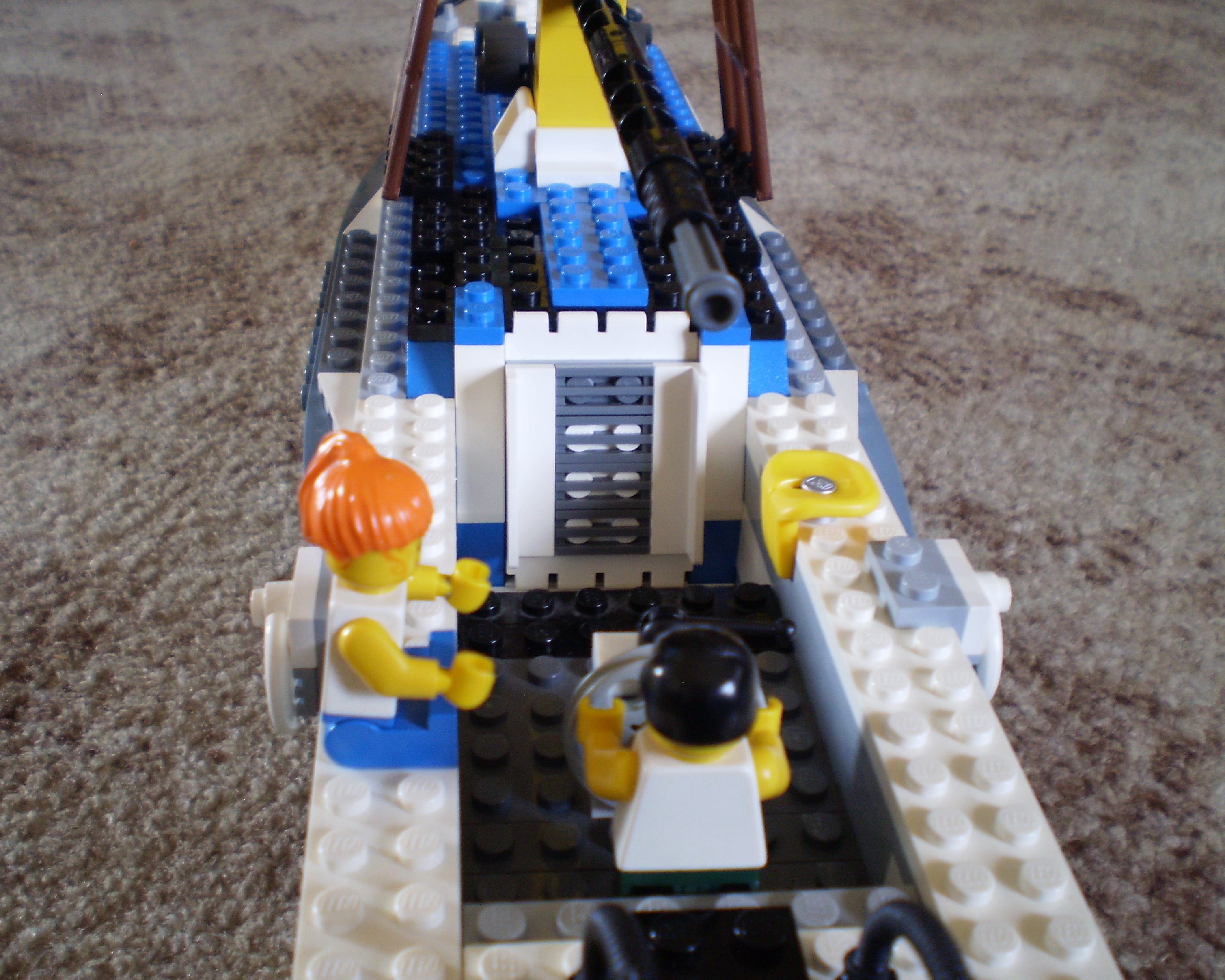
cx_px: 581
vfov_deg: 39.2
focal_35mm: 38
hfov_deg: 47.9
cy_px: 493
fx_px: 1378
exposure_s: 1/13
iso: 125
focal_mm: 6.3
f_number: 3.1
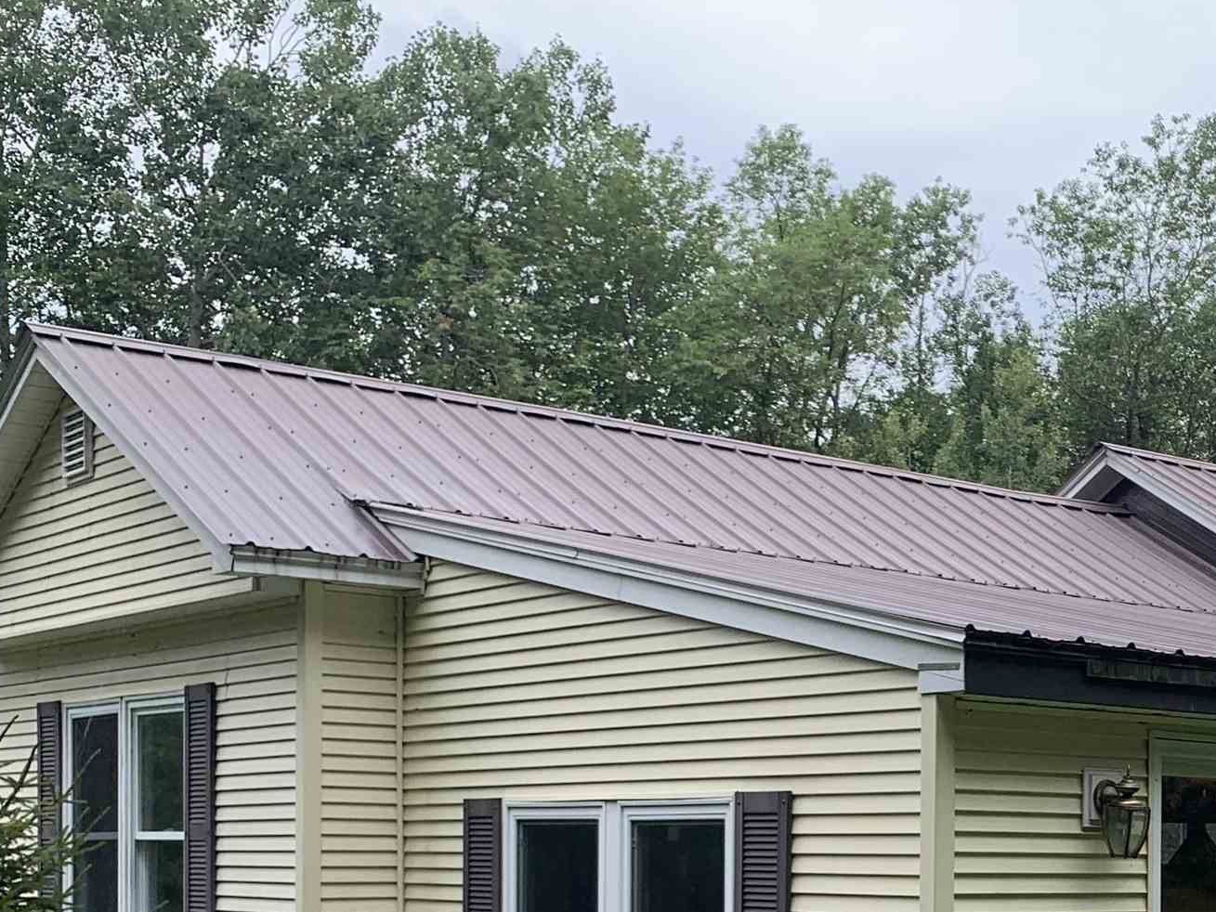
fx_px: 2143
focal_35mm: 61
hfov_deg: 29.1
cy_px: 919
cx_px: 1286
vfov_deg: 23.0
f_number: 1.8
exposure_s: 1/631
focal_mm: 4.25
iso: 25
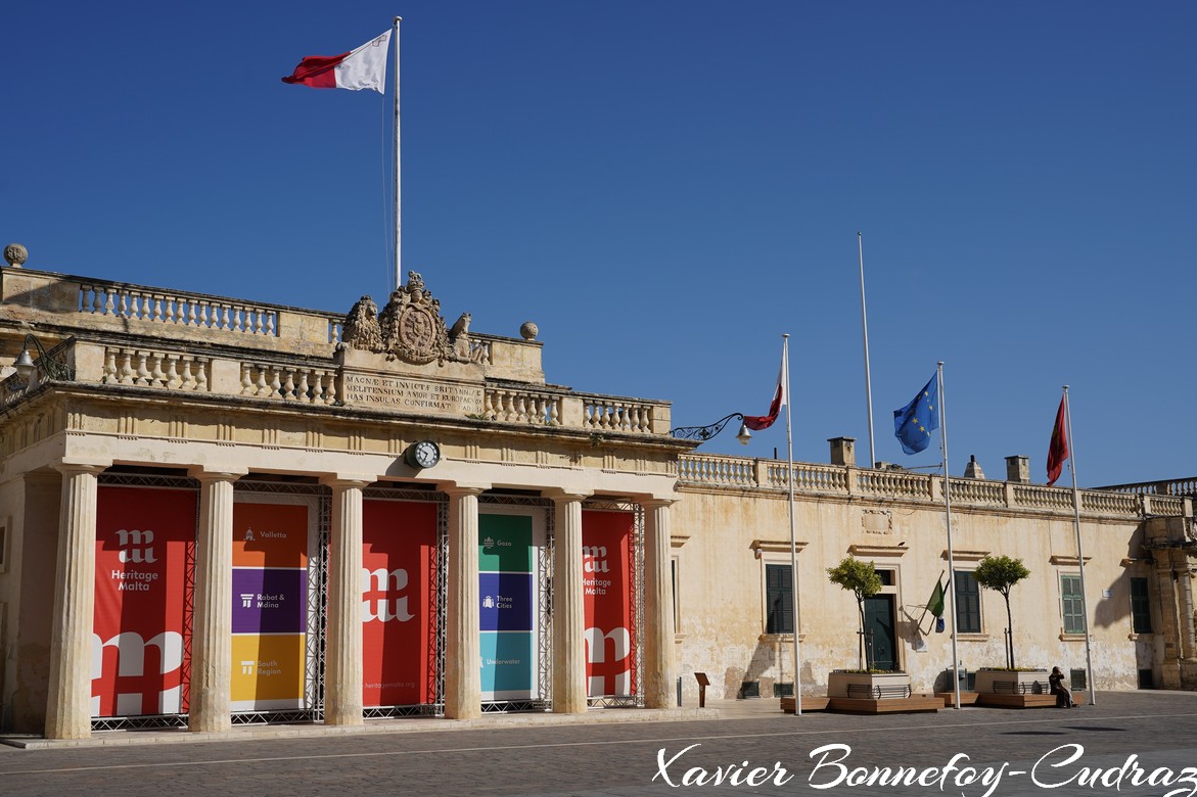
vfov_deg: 32.6
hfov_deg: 47.4
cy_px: 406
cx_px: 602
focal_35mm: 41
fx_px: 1363
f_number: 8
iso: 100
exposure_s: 1/640
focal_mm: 40
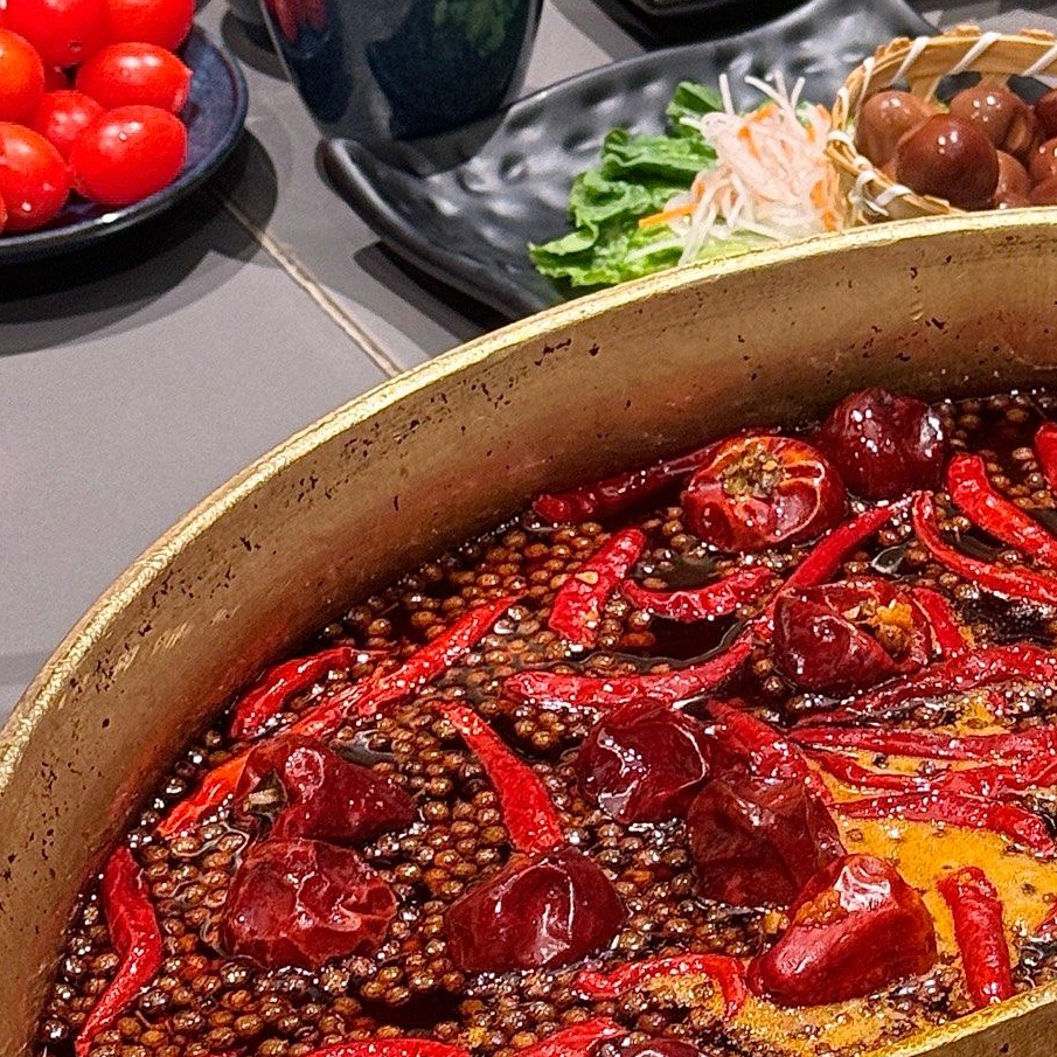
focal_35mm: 128
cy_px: 766
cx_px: 1147
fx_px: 4422
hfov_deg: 13.4
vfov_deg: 13.6
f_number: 1.78
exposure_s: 1/50
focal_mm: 6.76
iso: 80
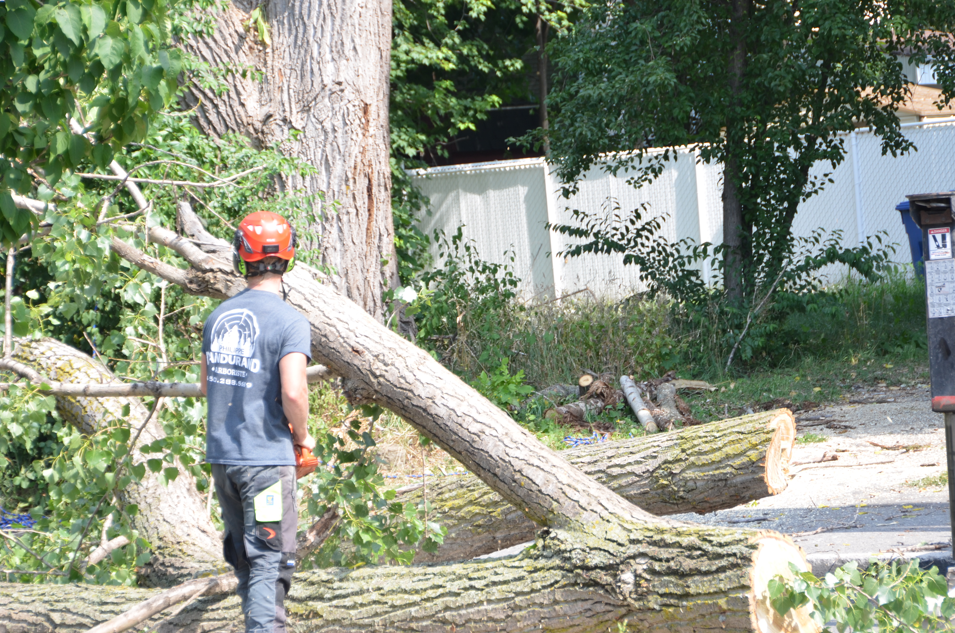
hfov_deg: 13.4
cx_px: 513
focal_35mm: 154
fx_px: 4077
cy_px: 348
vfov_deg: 8.9
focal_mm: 92
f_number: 6.3
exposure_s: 1/160
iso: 200
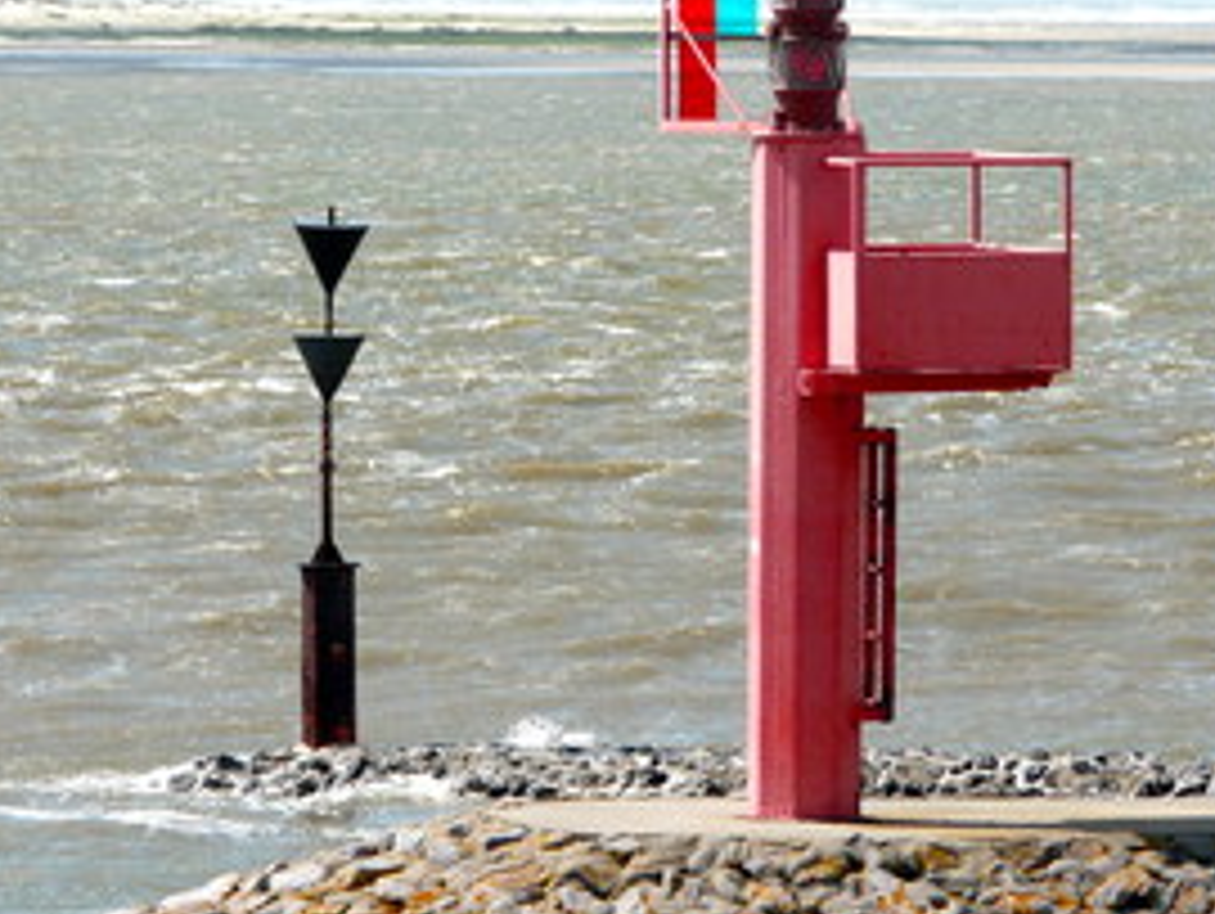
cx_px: 598
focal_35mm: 435
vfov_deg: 3.4
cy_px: 410
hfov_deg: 4.6
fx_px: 15282
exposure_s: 1/400
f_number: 5.6
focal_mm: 48.2
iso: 100
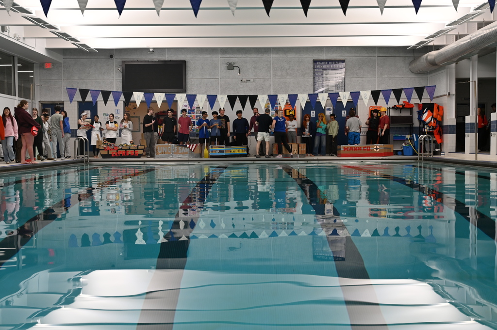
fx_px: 676
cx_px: 248
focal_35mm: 49
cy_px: 165
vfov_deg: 27.5
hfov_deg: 40.4
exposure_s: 1/160
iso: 400
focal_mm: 49
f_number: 4
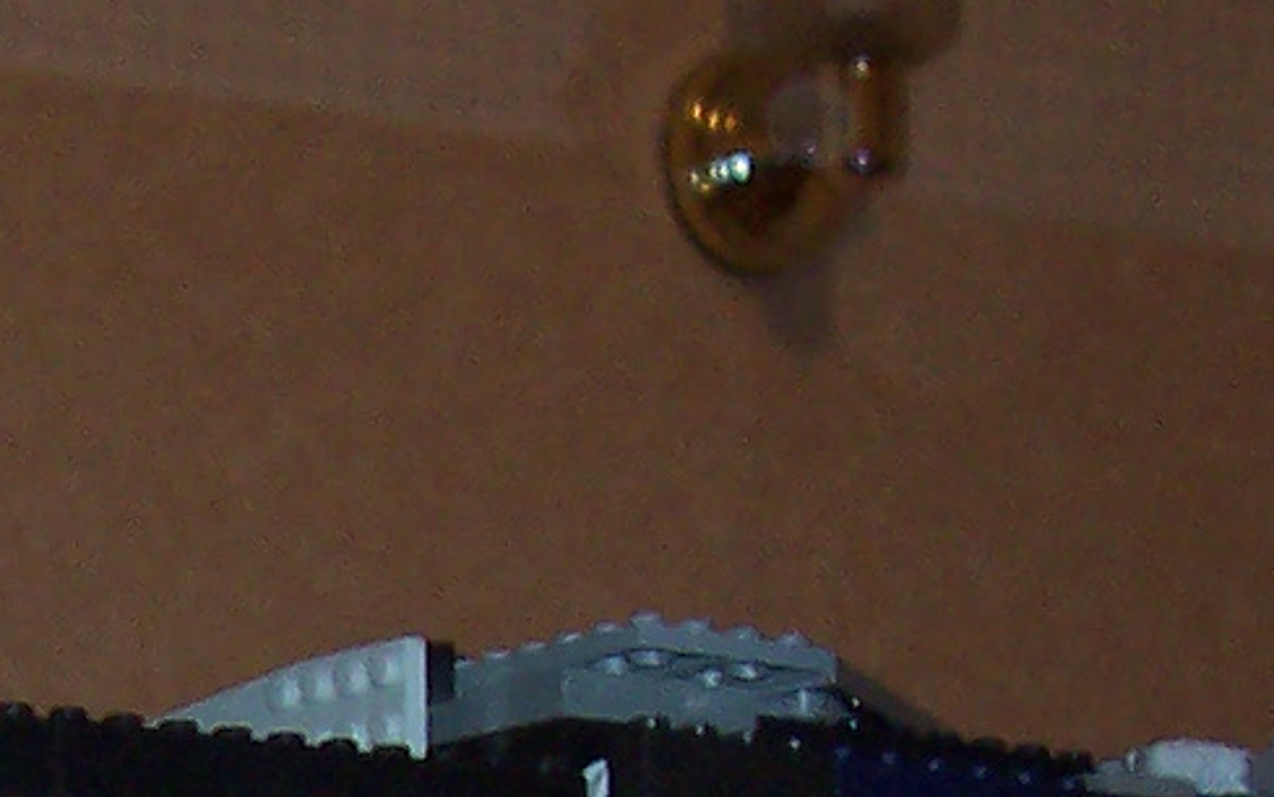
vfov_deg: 7.7
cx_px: -542
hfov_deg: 12.3
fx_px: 5661
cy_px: 1560
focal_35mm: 163
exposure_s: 1/60
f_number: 2.8
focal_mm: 5.6
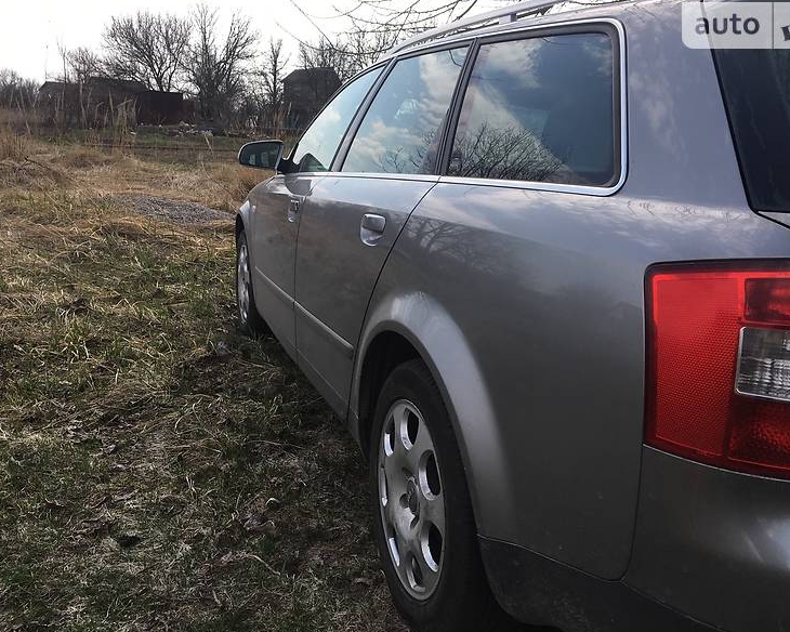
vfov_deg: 47.1
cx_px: 421
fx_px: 725
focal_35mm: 31
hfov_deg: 57.1
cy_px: 314
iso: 25
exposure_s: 1/884
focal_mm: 4.2
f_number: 2.2
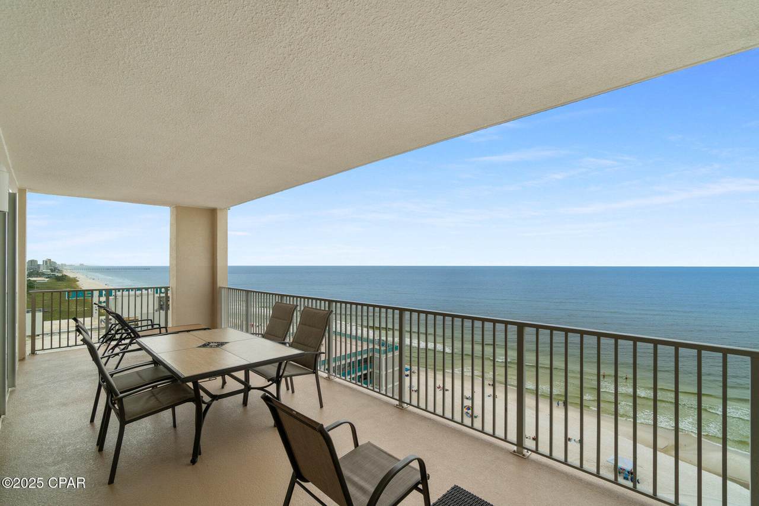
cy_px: 253
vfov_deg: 77.3
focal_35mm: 15
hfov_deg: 100.4
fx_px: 316
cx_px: 380
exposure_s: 1/160
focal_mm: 10
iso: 100
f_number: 8
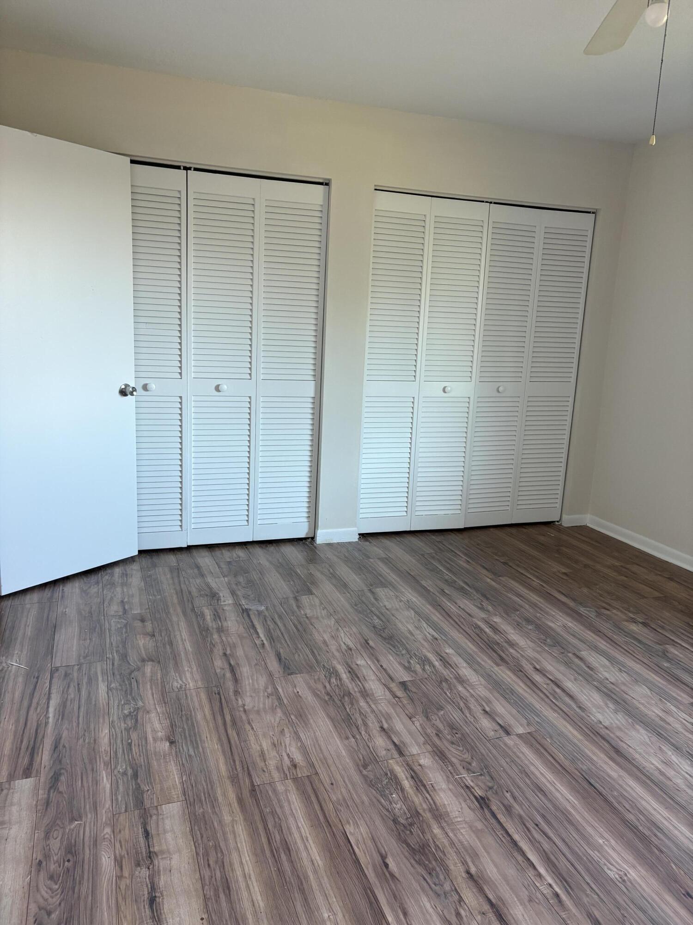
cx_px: 346
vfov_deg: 67.3
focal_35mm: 26
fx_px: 694
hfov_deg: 53.1
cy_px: 462
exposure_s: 1/60
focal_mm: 5.96
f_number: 1.6
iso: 160
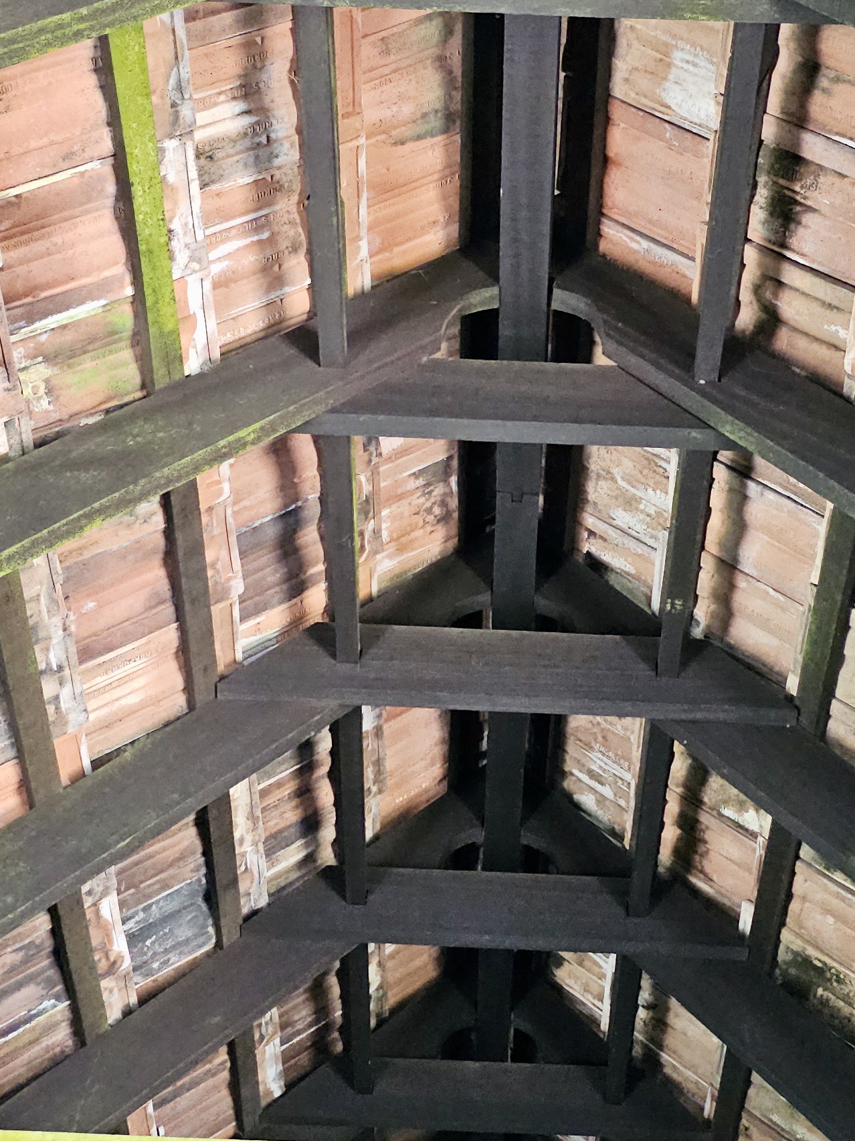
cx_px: 545
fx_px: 1778
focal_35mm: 54
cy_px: 530
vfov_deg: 35.5
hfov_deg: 26.9
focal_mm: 6.3
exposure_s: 1/120
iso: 800
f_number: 1.7
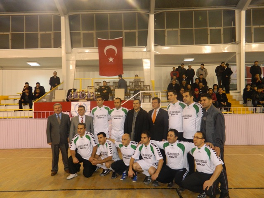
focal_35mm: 25
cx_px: 132
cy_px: 99
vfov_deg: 54.9
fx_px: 191
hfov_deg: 69.4
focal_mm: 4.5
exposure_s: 1/30
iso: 200
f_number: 3.1
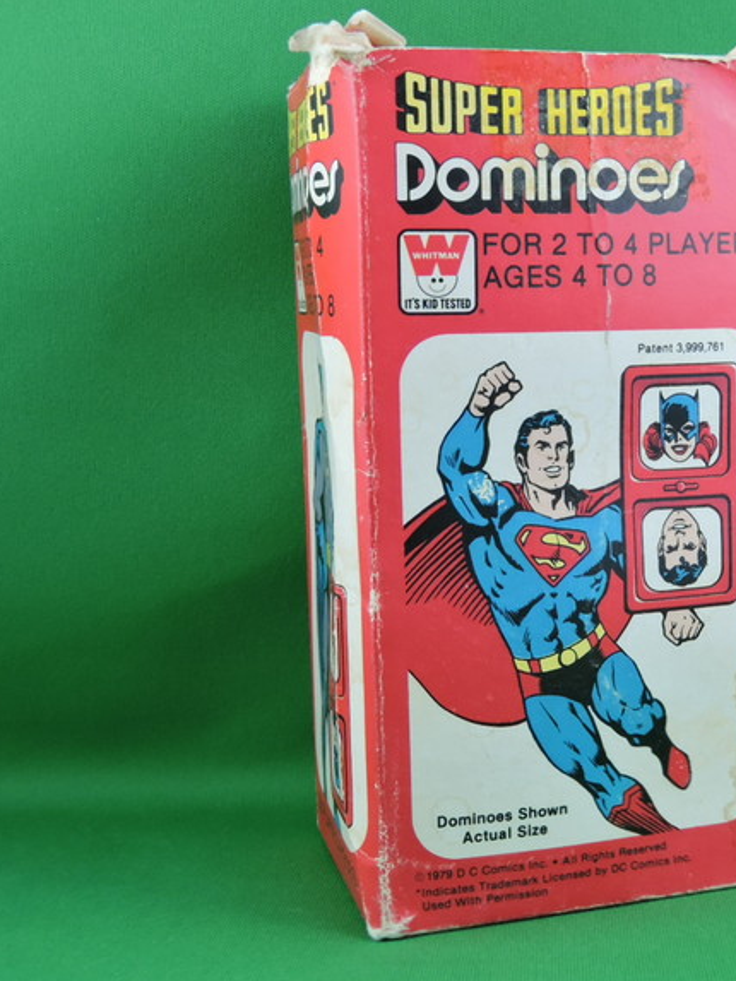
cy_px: 495
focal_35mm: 54
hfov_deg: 26.6
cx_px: 567
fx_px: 1530
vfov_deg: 35.5
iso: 500
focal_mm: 7.2
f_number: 3.8
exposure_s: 1/125
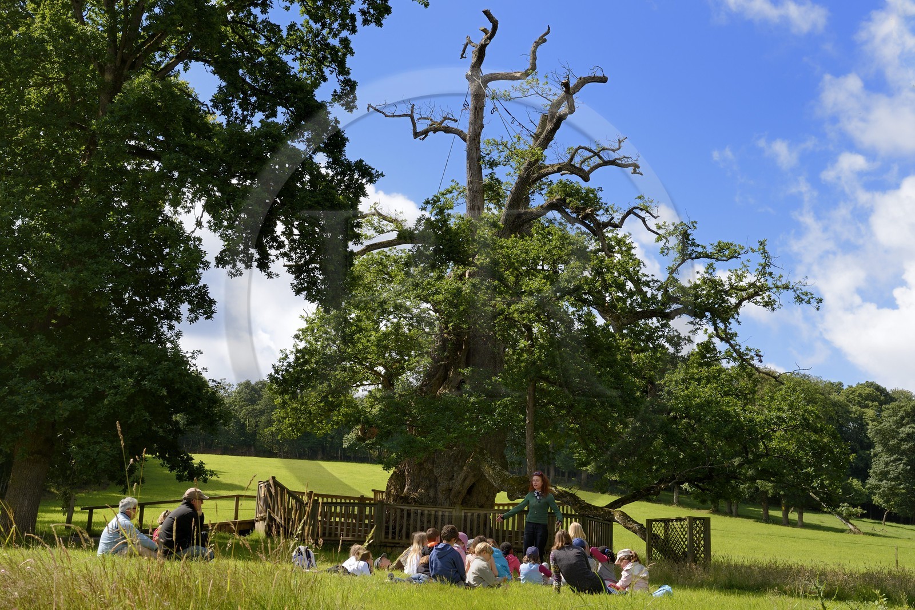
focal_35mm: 50
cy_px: 305
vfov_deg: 27.0
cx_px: 458
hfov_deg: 39.6
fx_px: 1270
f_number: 13
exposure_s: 1/125
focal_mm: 50
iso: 200
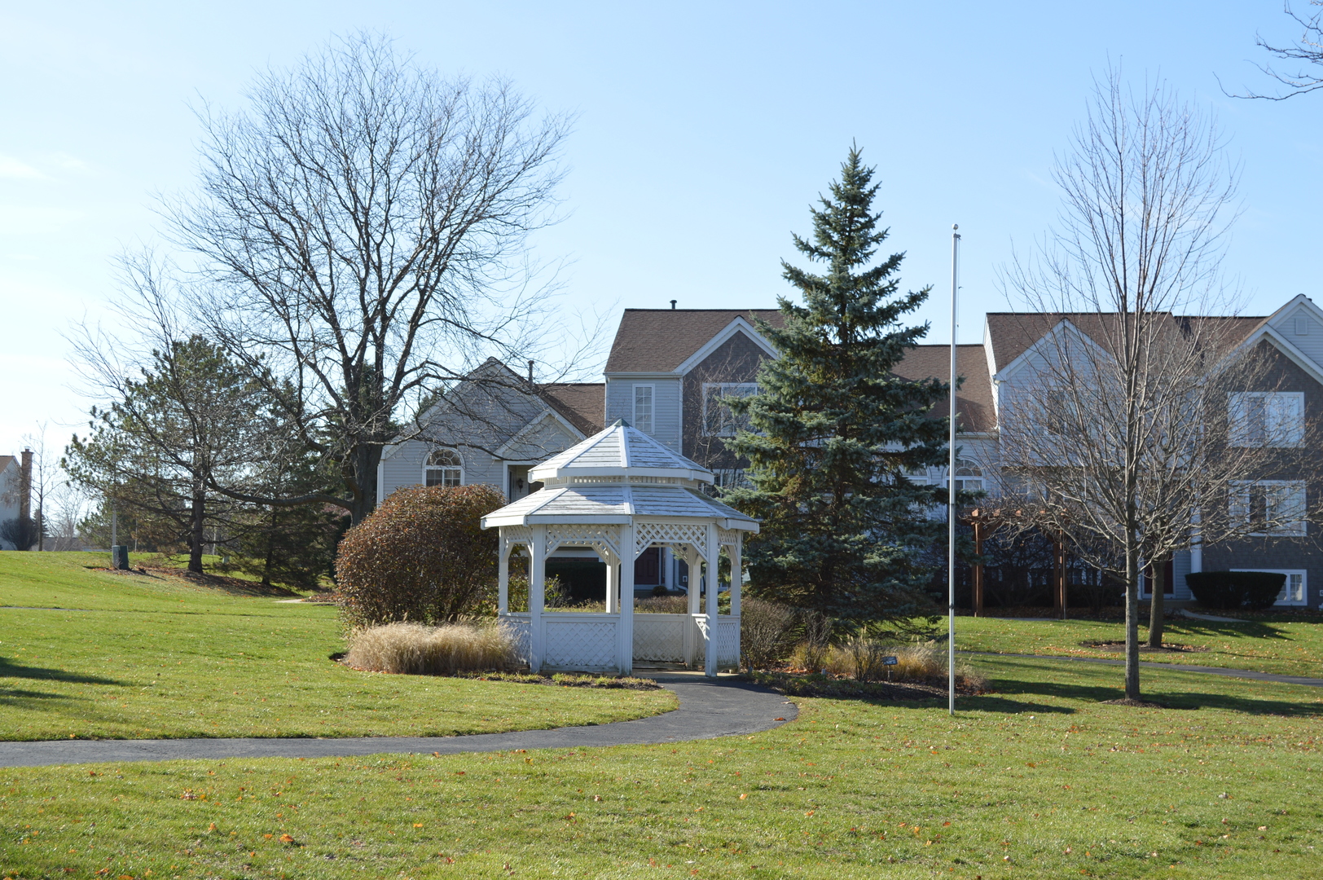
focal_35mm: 52
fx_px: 1928
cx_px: 662
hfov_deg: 37.9
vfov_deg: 25.7
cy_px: 440
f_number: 7.1
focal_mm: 35
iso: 100
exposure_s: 1/200
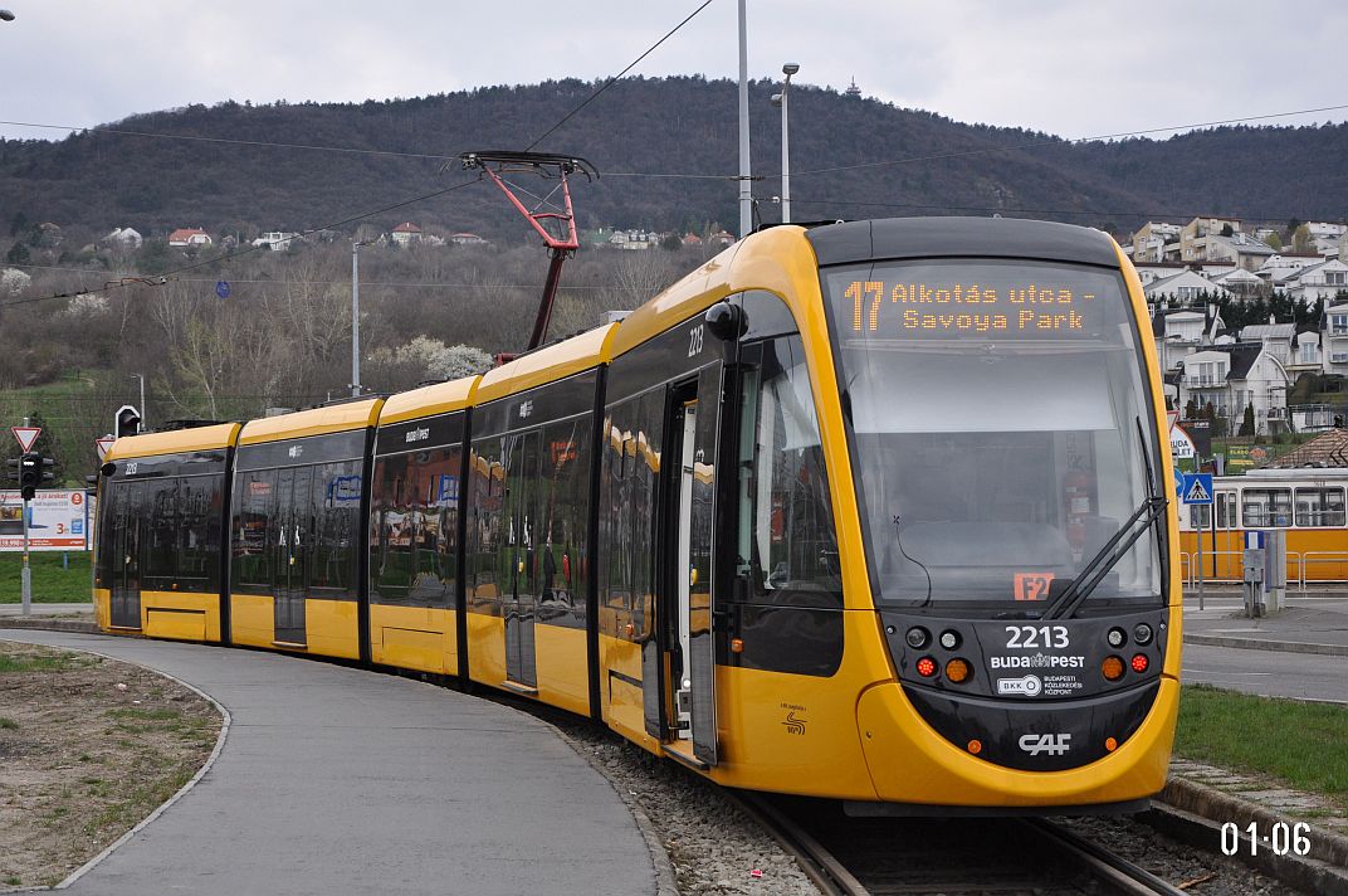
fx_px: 2693
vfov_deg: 18.9
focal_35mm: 72
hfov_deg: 28.1
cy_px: 448
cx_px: 674
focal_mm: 48
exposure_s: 1/1000
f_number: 4.8
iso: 640
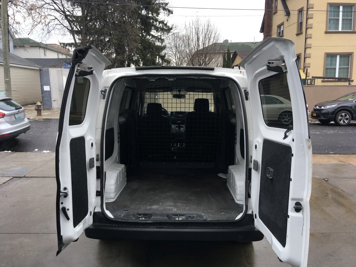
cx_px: 178
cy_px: 134
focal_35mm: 29
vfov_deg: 48.2
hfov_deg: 61.7
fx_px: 298
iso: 25
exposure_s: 1/221
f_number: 2.2
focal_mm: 4.15
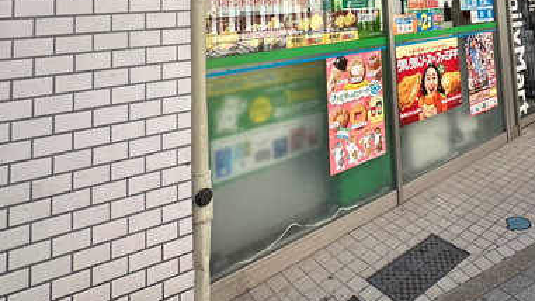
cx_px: 393
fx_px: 454
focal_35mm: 32
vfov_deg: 31.9
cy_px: -38
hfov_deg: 58.3
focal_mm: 2.22
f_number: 2.2
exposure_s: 1/371
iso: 40
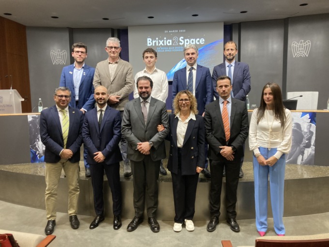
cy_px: 124
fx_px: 266
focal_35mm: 28
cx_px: 164
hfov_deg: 63.4
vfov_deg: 49.7
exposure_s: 1/50
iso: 100
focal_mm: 3.99
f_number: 1.8
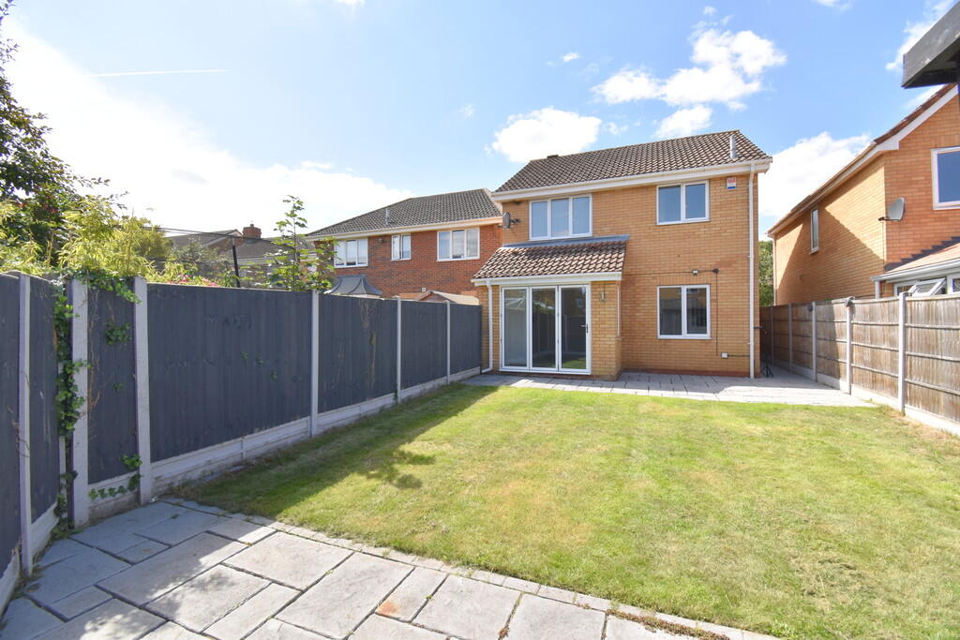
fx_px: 400
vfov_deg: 77.3
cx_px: 480
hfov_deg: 100.4
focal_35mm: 15
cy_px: 320
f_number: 8
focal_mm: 10
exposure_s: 1/250
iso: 160
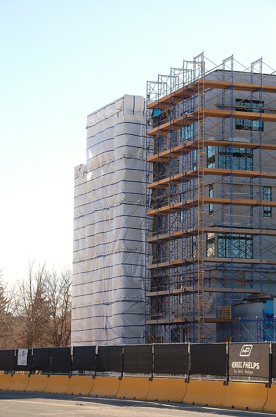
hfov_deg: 13.0
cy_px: 208
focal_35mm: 105
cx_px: 138
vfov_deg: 19.5
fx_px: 1212
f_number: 10
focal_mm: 70
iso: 320
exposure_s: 1/250
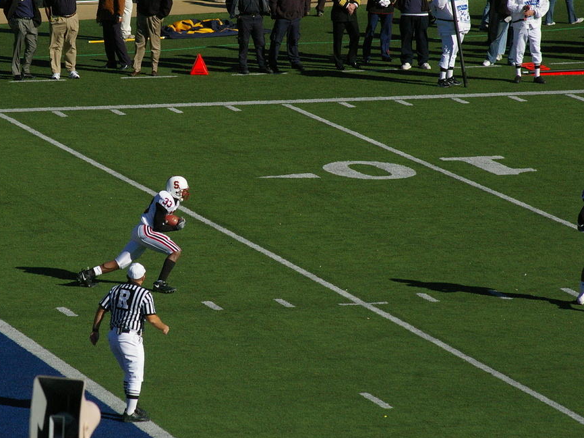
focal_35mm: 312
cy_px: 190
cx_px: 163
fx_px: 5262
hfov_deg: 6.3
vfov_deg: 4.8
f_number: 8
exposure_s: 1/3000
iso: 800
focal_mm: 150
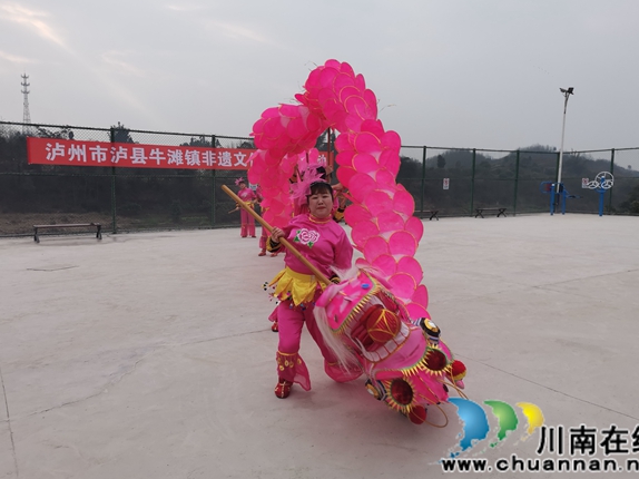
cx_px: 330
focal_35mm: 29
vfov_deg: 48.2
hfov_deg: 61.7
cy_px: 235
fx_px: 535
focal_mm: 4.75
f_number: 1.8
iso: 50
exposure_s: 1/554
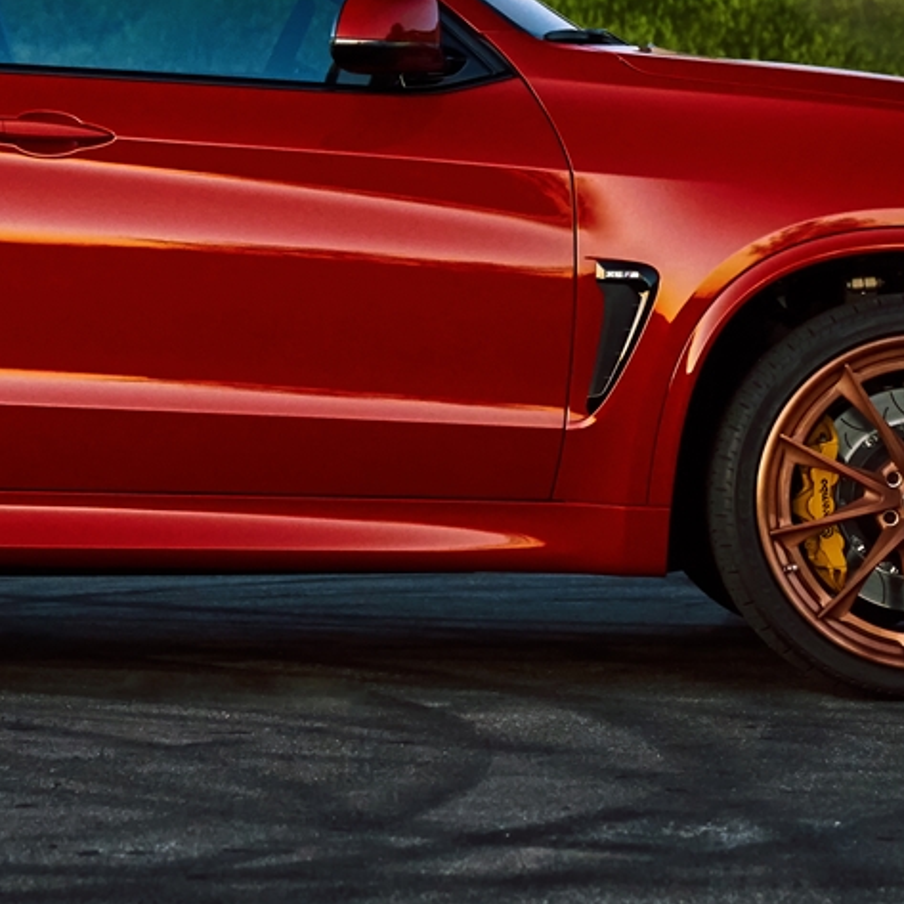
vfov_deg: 9.5
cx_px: 107
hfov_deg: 9.5
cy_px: -55
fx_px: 5407
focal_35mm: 183
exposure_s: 1/15
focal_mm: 53
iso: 1250
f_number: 2.8
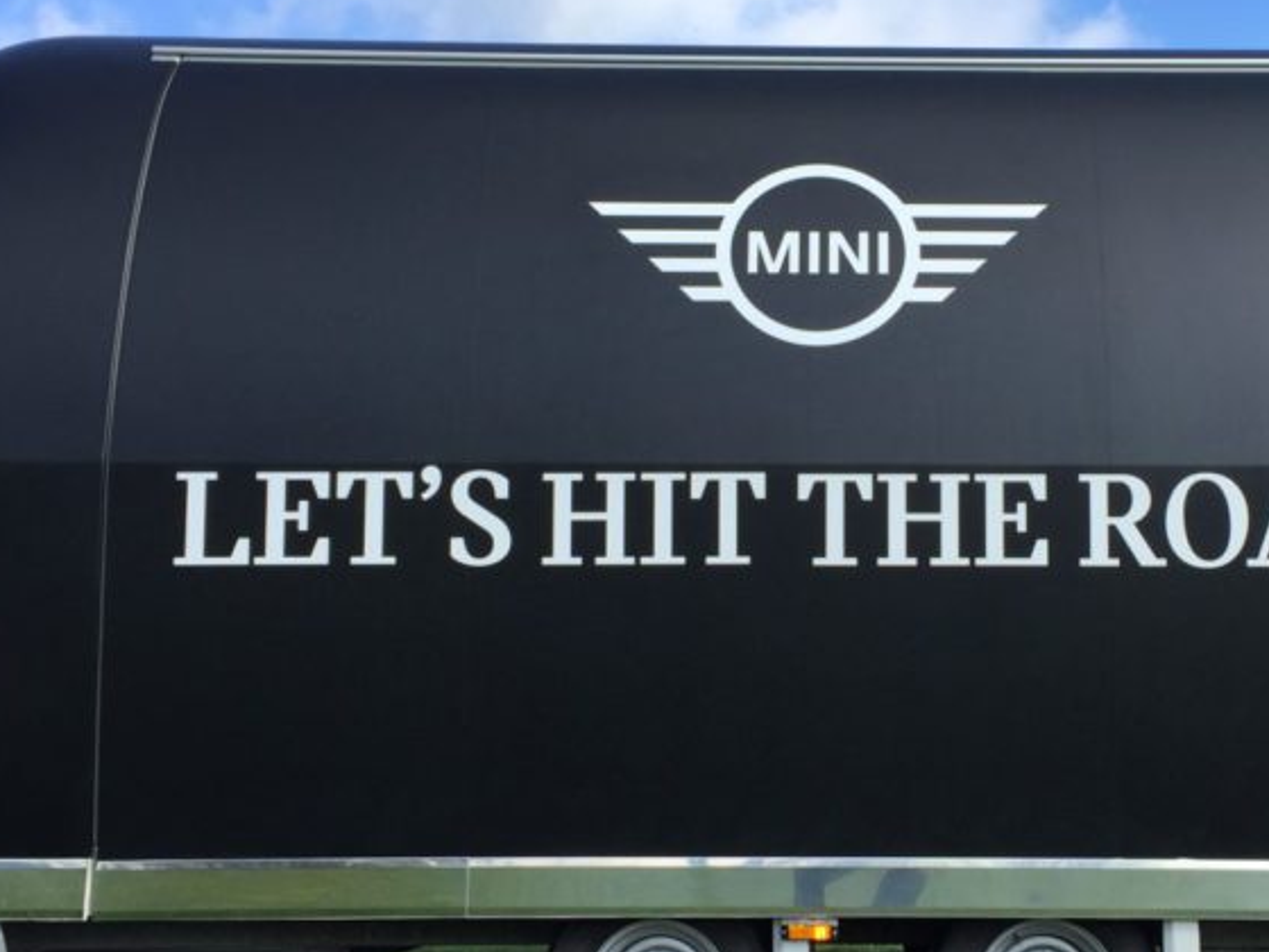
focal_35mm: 53
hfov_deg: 35.8
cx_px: 843
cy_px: 435
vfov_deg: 27.5
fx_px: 1943
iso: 32
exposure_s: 1/898
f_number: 2.2
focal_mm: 4.15
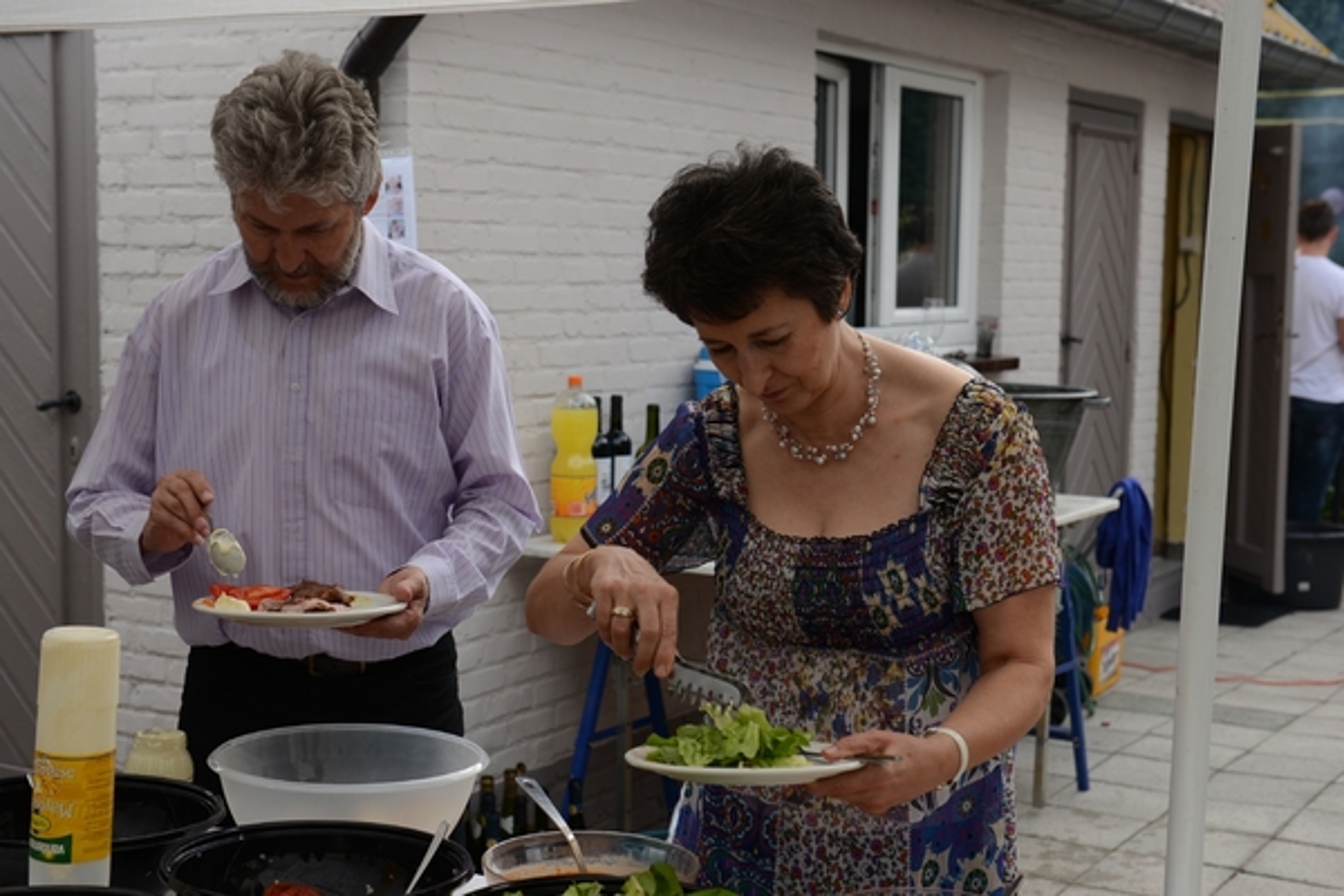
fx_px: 2091
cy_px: 448
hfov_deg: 35.6
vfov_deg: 24.2
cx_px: 672
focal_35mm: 56
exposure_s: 1/160
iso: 200
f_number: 6.3
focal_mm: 56
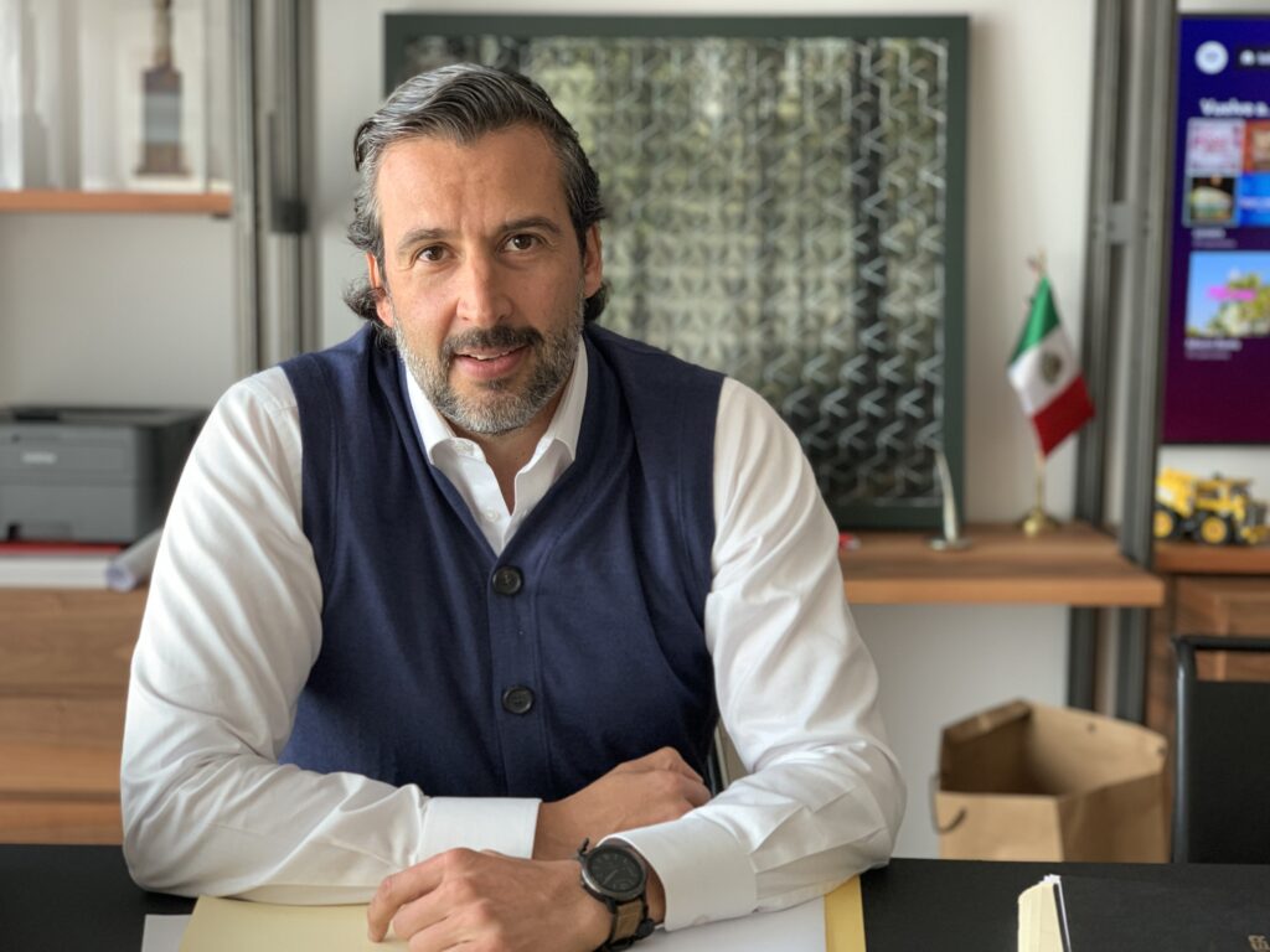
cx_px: 635
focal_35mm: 52
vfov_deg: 28.0
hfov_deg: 36.8
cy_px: 476
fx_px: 1908
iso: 125
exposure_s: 1/77
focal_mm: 6
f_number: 2.4
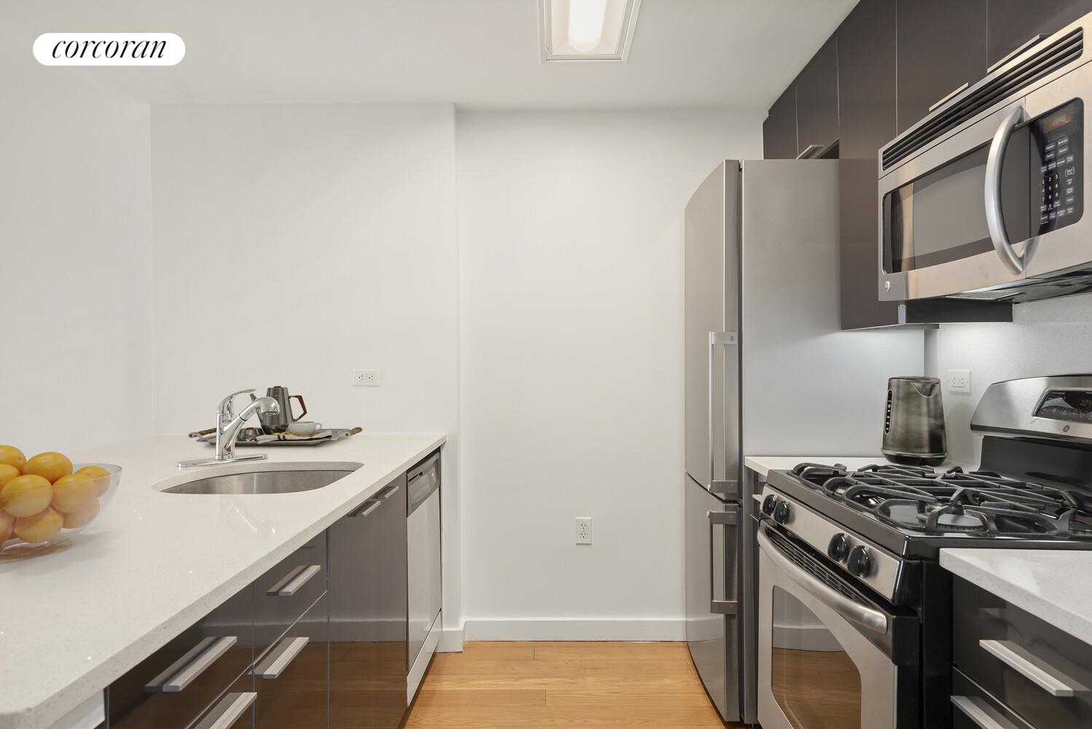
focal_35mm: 23
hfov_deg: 76.1
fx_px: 698
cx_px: 546
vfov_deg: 55.1
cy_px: 364
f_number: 11
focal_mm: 23
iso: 200
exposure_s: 1/1.25
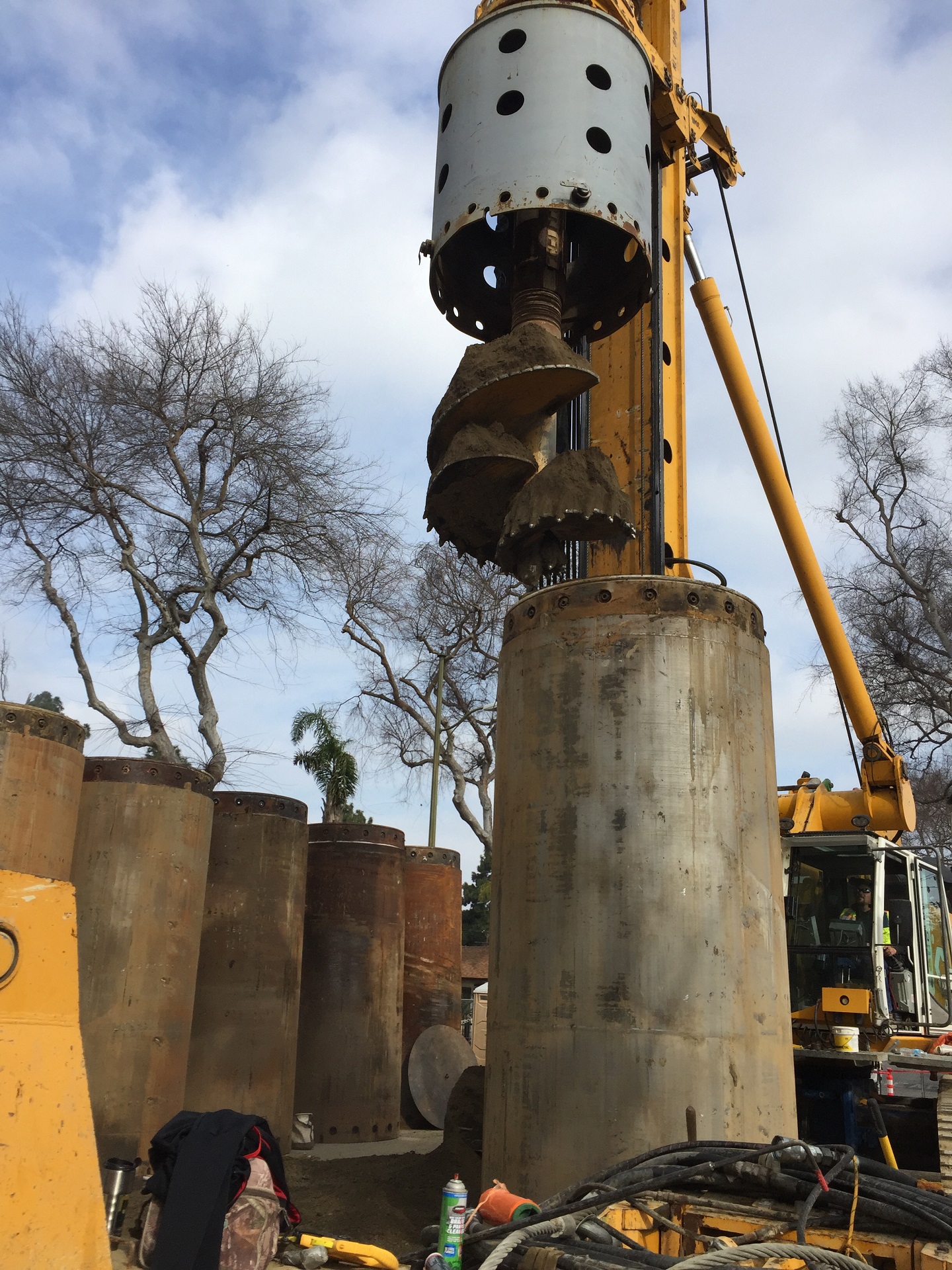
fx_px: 1063
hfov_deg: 48.2
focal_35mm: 29
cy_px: 635
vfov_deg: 61.7
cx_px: 476
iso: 32
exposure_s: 1/1883
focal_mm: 4.15
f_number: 2.2
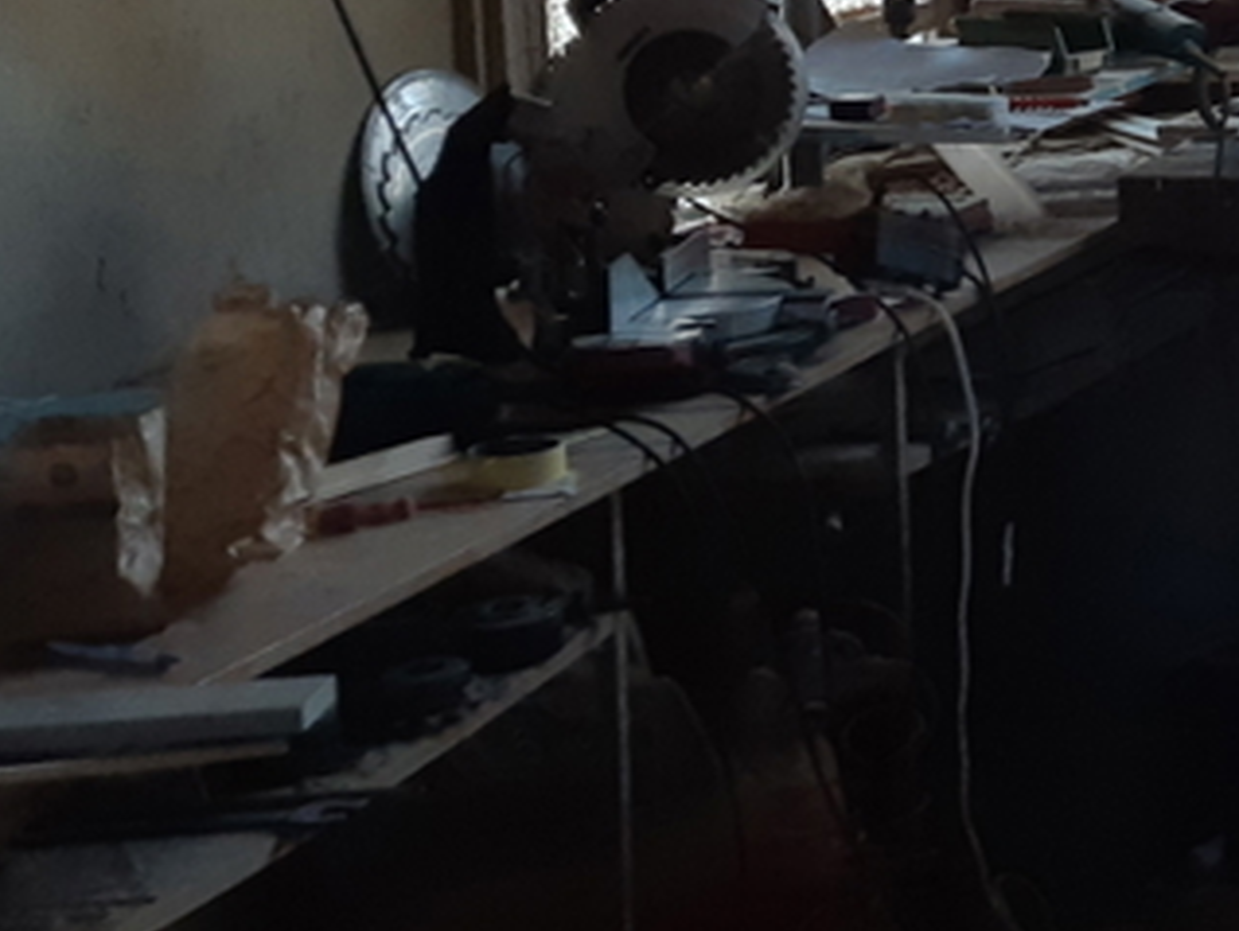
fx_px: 3510
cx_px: 2186
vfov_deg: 14.8
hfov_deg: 16.8
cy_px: -51
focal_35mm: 98
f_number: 1.7
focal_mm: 3.93
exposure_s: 1/50
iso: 80
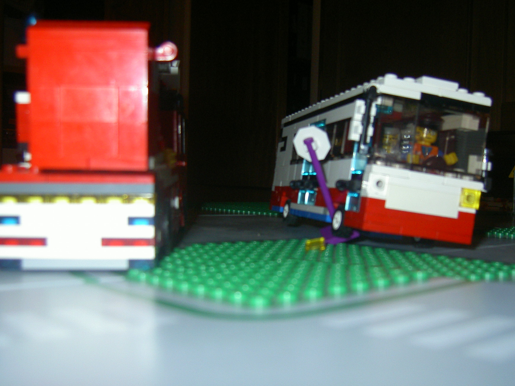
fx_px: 595
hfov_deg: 46.8
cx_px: 275
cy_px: 208
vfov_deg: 35.9
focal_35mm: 40
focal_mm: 5.6
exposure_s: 1/60
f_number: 2.8
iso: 100
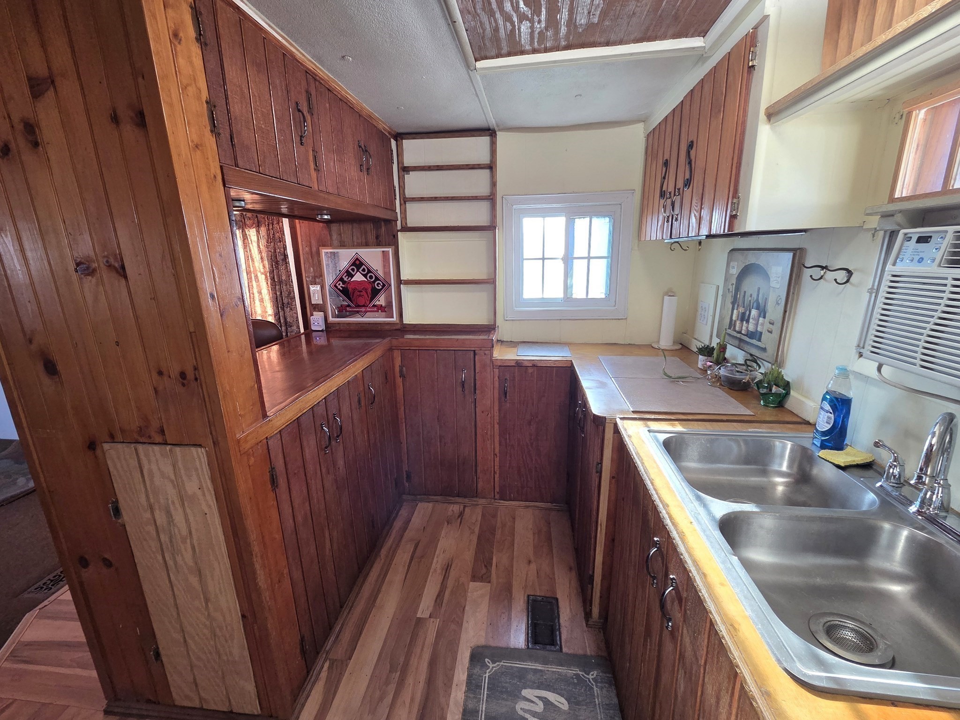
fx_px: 361
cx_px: 480
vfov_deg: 89.9
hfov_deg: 106.2
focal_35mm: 13
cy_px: 360
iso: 200
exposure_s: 1/60.2
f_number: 2.2
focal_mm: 2.2
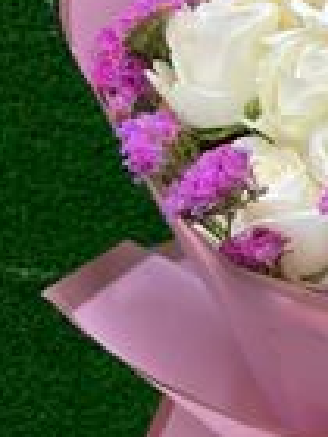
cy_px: 69
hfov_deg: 17.0
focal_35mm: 79
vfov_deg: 24.2
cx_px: 481
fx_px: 998
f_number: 1.6
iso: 32
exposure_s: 1/553
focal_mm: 5.1
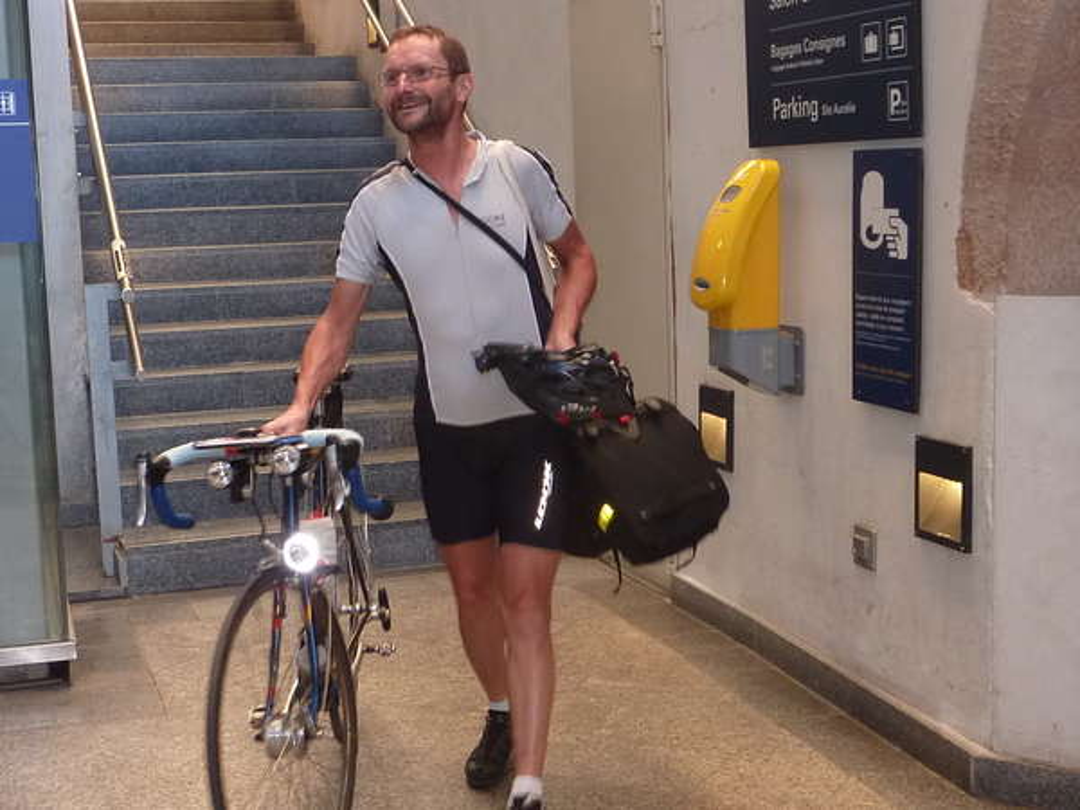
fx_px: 1716
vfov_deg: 26.6
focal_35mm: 55
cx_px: 540
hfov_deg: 34.9
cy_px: 405
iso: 200
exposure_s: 1/30
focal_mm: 5
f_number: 3.4
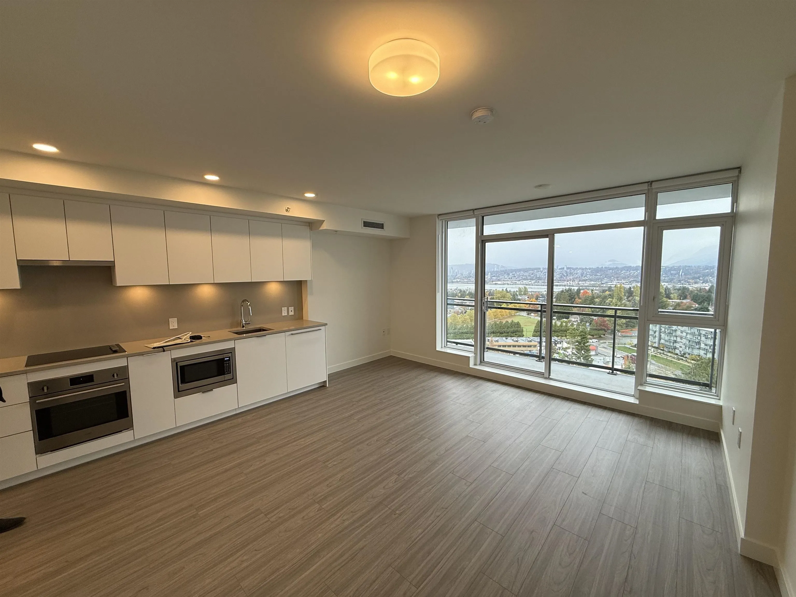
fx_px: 322
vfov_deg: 85.7
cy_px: 298
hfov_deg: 102.1
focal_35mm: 14
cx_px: 398
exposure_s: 1/120
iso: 80
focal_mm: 2.22
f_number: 2.2
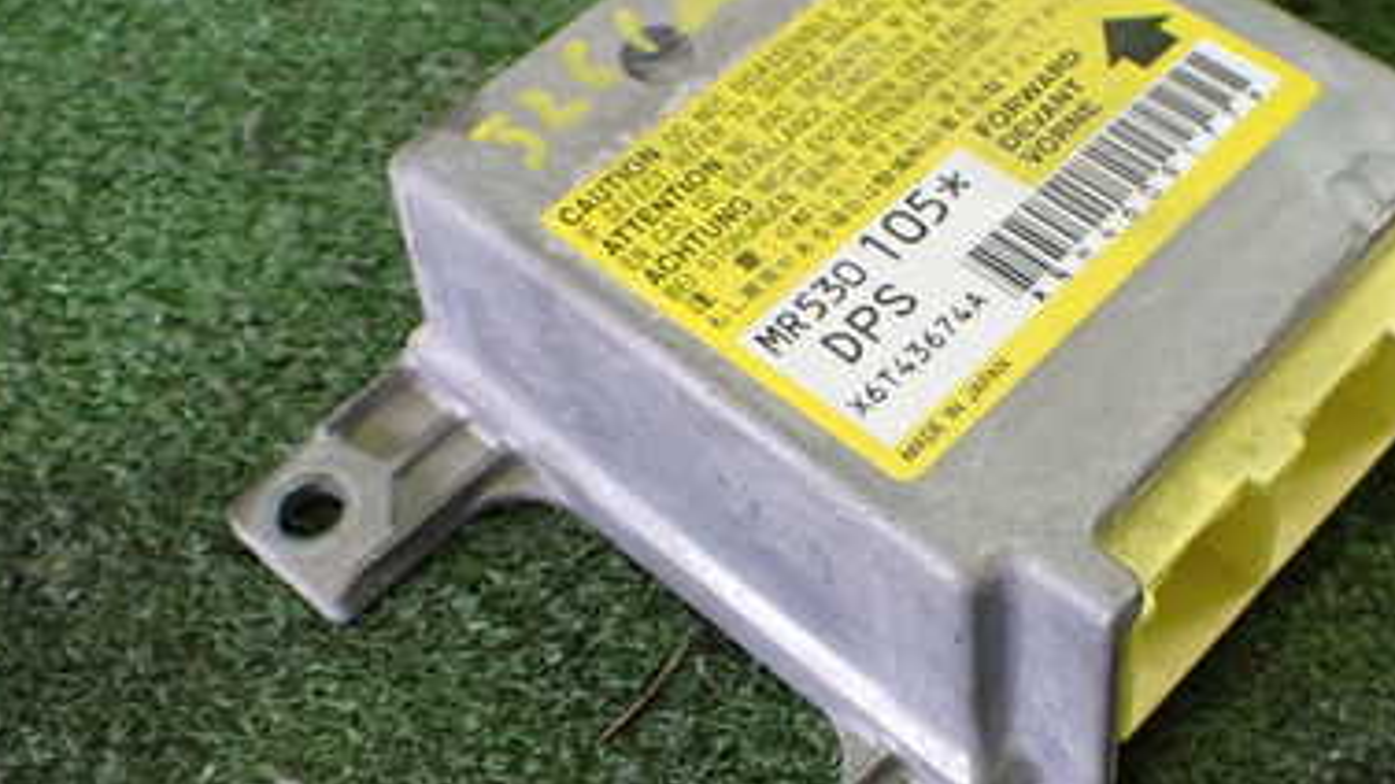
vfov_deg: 23.1
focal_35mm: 52
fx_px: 1923
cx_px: 940
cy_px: 410
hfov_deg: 39.4
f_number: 2.3
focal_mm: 5.4
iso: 800
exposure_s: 1/100
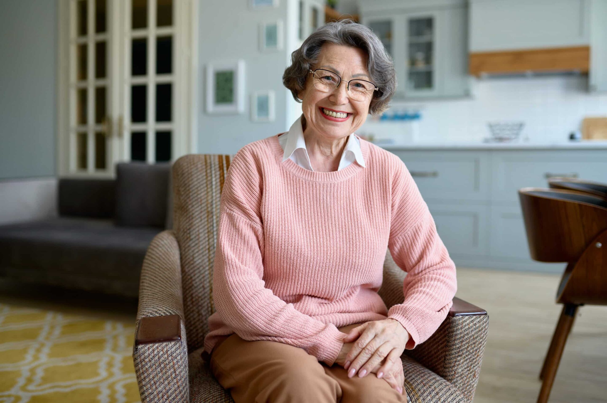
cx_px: 304
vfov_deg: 37.8
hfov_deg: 54.5
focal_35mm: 35
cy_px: 202
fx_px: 590
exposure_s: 1/90
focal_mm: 35
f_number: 2
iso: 400
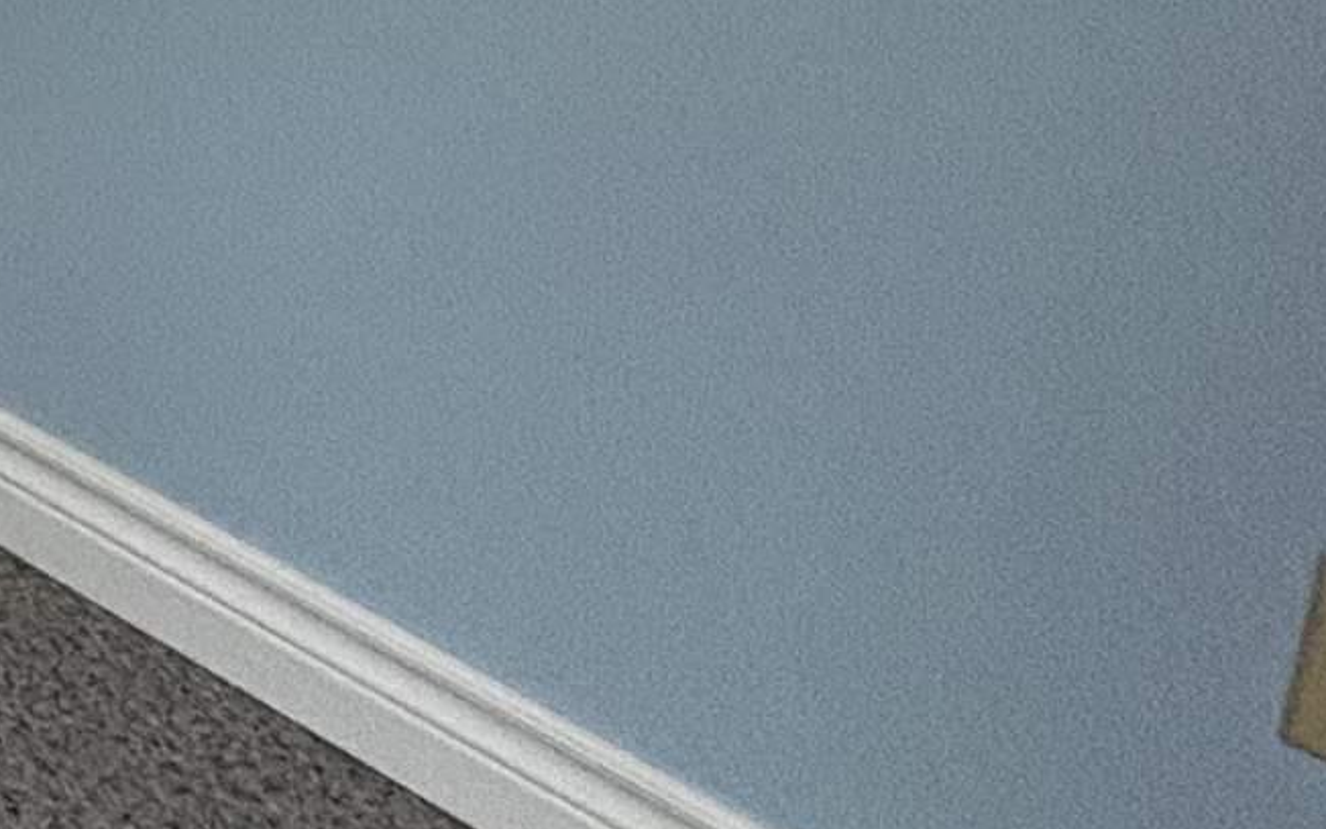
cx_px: -1564
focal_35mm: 70
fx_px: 2530
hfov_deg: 17.1
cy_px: -880
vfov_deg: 14.9
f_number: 2.2
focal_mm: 2.22
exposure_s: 1/60
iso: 250
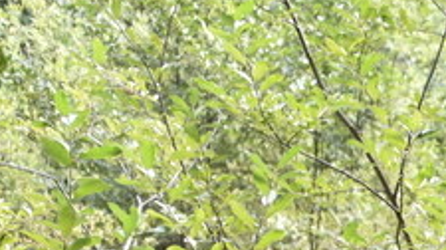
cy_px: 804
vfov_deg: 6.5
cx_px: 793
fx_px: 1973
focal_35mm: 167
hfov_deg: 11.9
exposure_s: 1/60
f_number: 3.5
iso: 110
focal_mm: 28
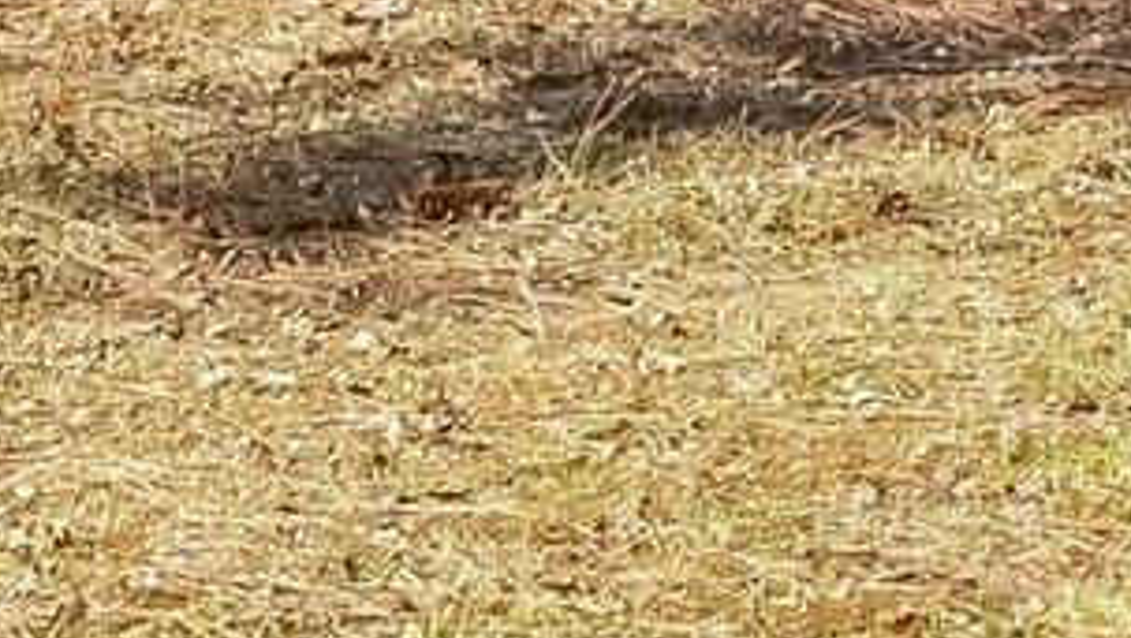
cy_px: -1203
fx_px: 6153
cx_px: 3434
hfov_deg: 8.6
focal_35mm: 205
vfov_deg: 5.6
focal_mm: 19.5
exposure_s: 1/40
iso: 100
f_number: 11
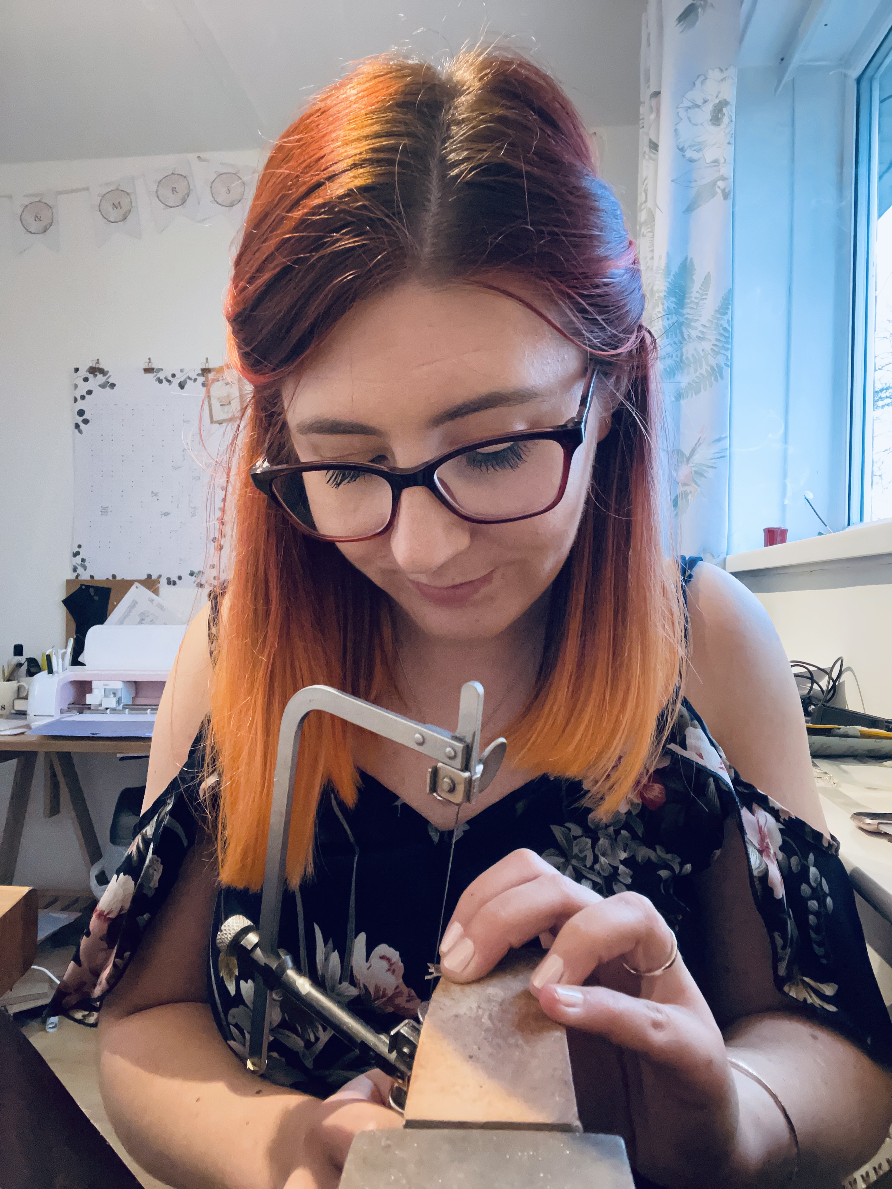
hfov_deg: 58.9
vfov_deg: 73.9
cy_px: 594
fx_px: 790
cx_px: 446
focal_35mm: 23
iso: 640
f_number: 2.2
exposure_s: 1/30
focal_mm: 2.71
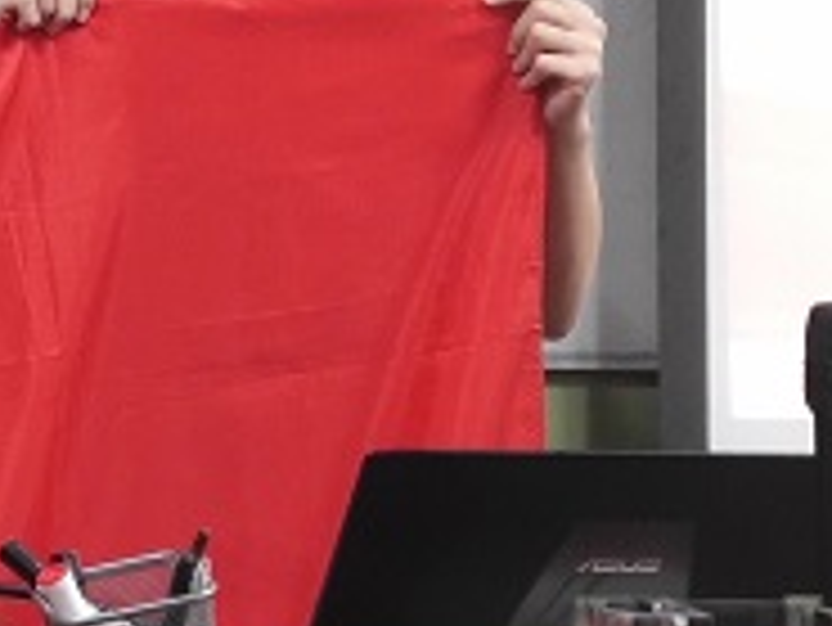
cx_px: -603
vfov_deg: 10.2
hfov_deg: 12.6
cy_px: -79
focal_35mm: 144
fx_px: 3463
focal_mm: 4.35
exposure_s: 1/50
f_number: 1.8
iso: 297
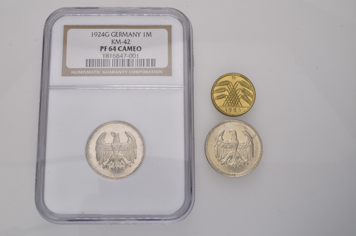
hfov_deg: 41.2
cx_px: 178
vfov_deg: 28.0
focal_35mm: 48
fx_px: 474
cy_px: 118
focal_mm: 32
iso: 400
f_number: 14
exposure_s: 1/100
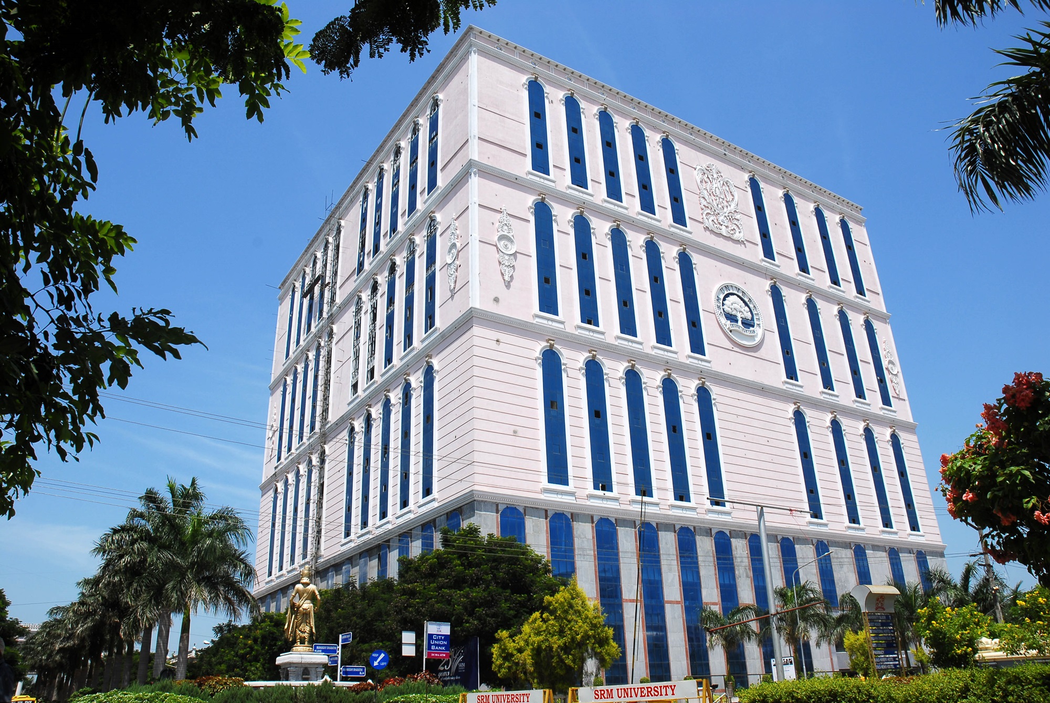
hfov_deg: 67.3
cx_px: 525
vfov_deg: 48.0
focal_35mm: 27
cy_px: 352
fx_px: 788
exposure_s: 1/125
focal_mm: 18
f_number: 11
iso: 100
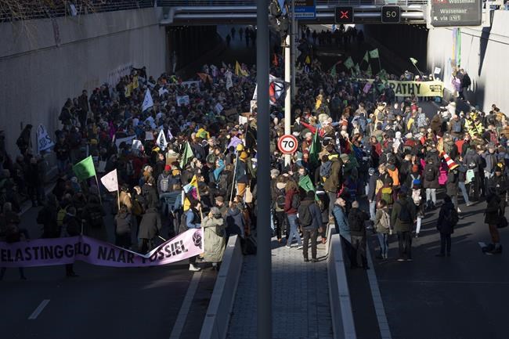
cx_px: 254
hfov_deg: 13.7
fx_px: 2120
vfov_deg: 9.1
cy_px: 170
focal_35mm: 150
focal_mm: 150
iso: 500
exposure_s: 1/800
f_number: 9
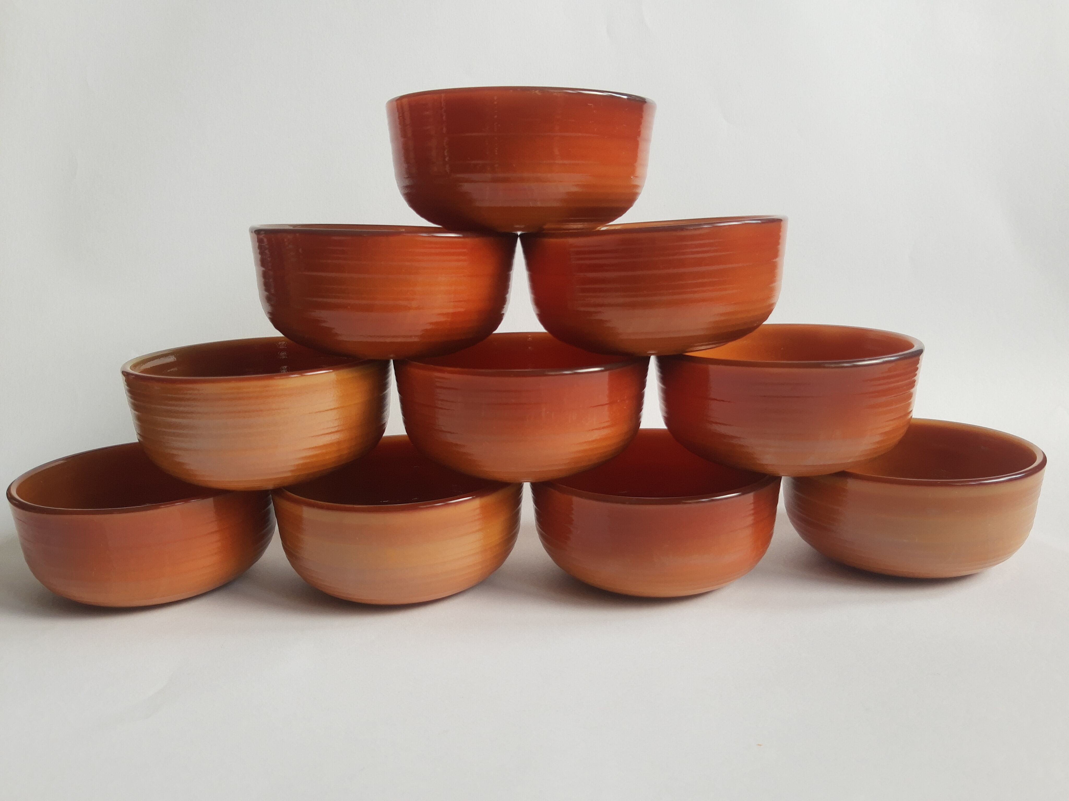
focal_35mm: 26
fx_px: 803
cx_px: 534
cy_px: 400
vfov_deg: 53.1
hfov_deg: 67.3
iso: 51
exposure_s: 1/100
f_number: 1.8
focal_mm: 3.95
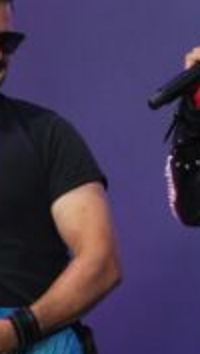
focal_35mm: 599
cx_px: 194
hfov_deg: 2.0
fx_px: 5629
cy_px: 78
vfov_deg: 3.6
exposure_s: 1/160
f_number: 5
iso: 320
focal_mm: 88
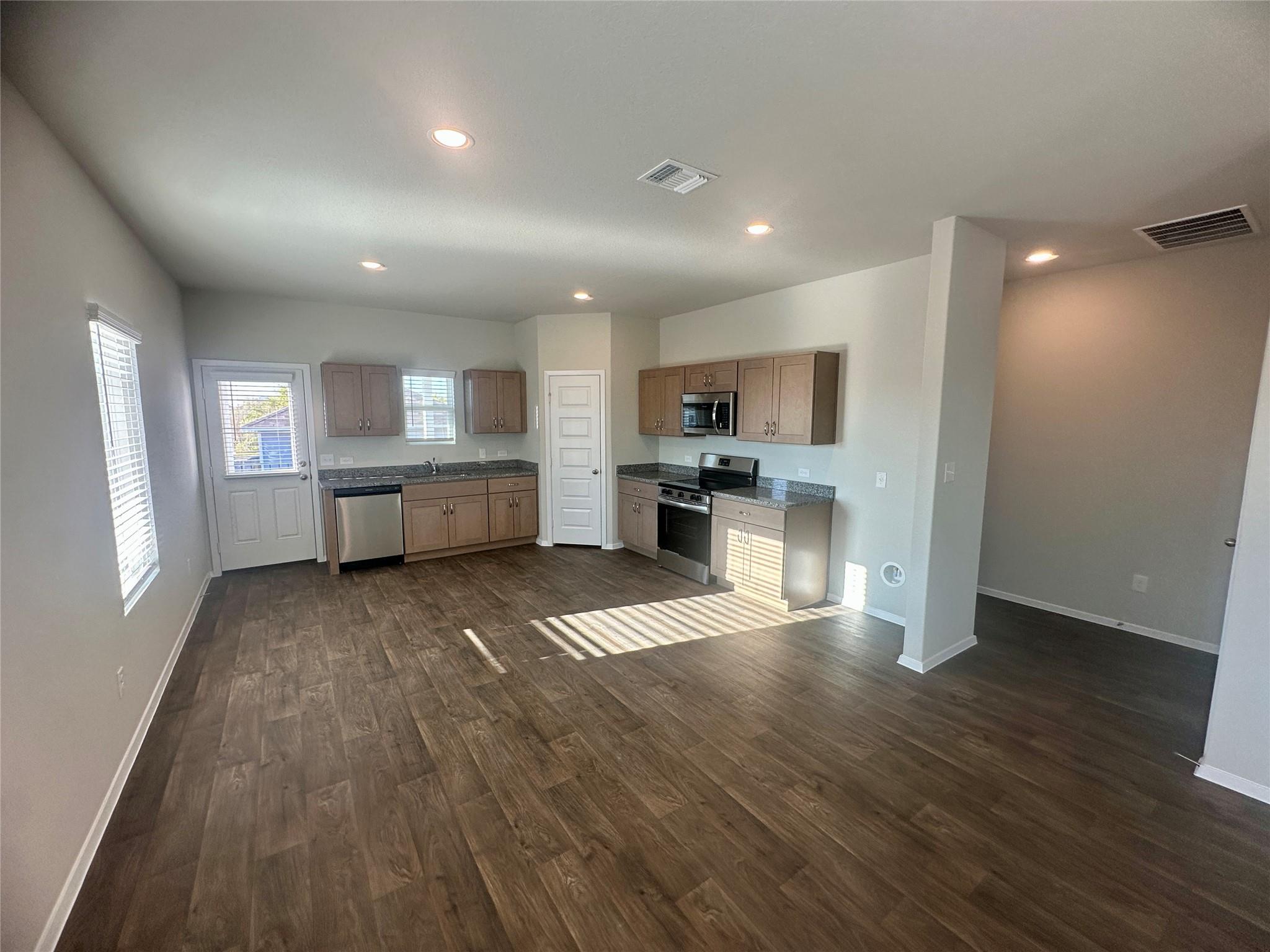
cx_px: 635
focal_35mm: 14
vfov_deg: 85.7
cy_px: 476
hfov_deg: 102.1
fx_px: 514
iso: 100
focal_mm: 2.22
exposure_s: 1/120
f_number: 2.2
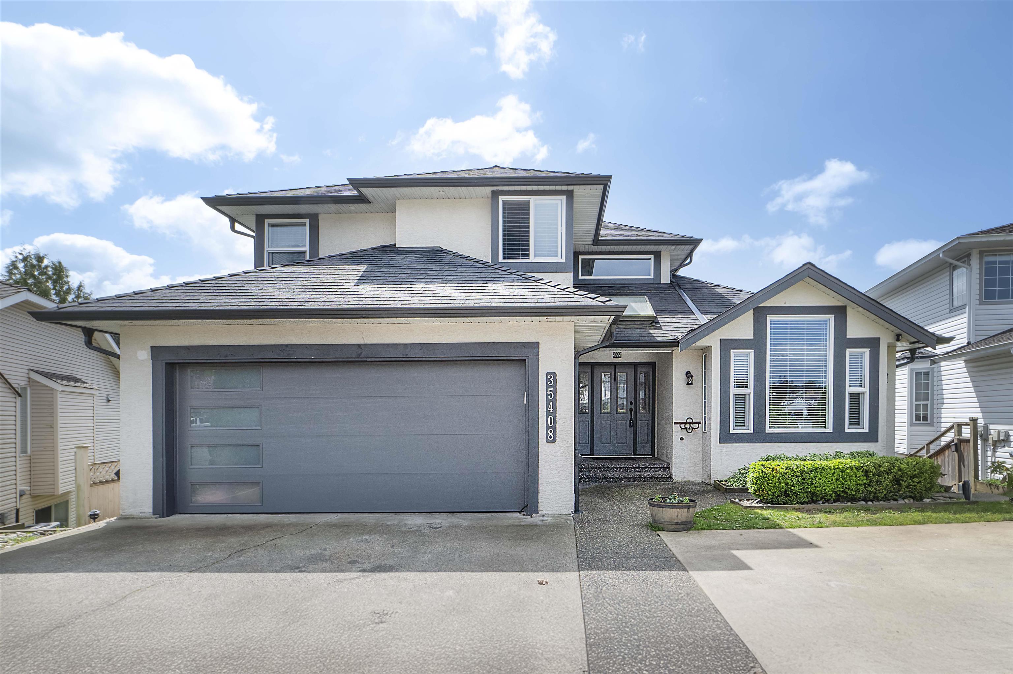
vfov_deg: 81.1
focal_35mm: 14
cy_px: 337
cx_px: 506
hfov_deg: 104.3
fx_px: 394
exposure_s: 1/800
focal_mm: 14
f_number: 8
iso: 160
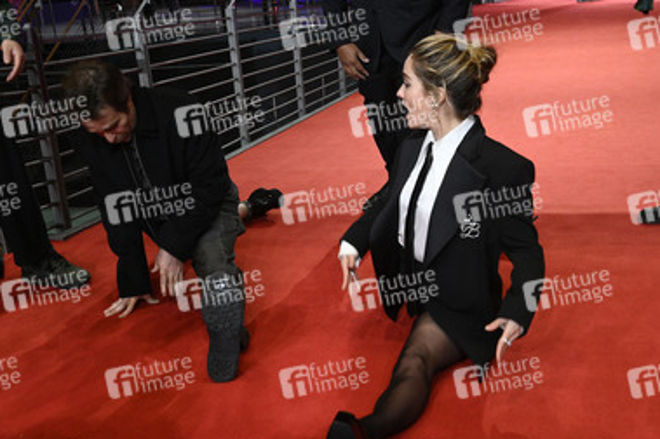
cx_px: 347
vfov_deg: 26.9
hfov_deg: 39.6
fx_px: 916
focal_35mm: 50
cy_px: 247
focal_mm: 42
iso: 5000
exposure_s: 1/250
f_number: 5.6
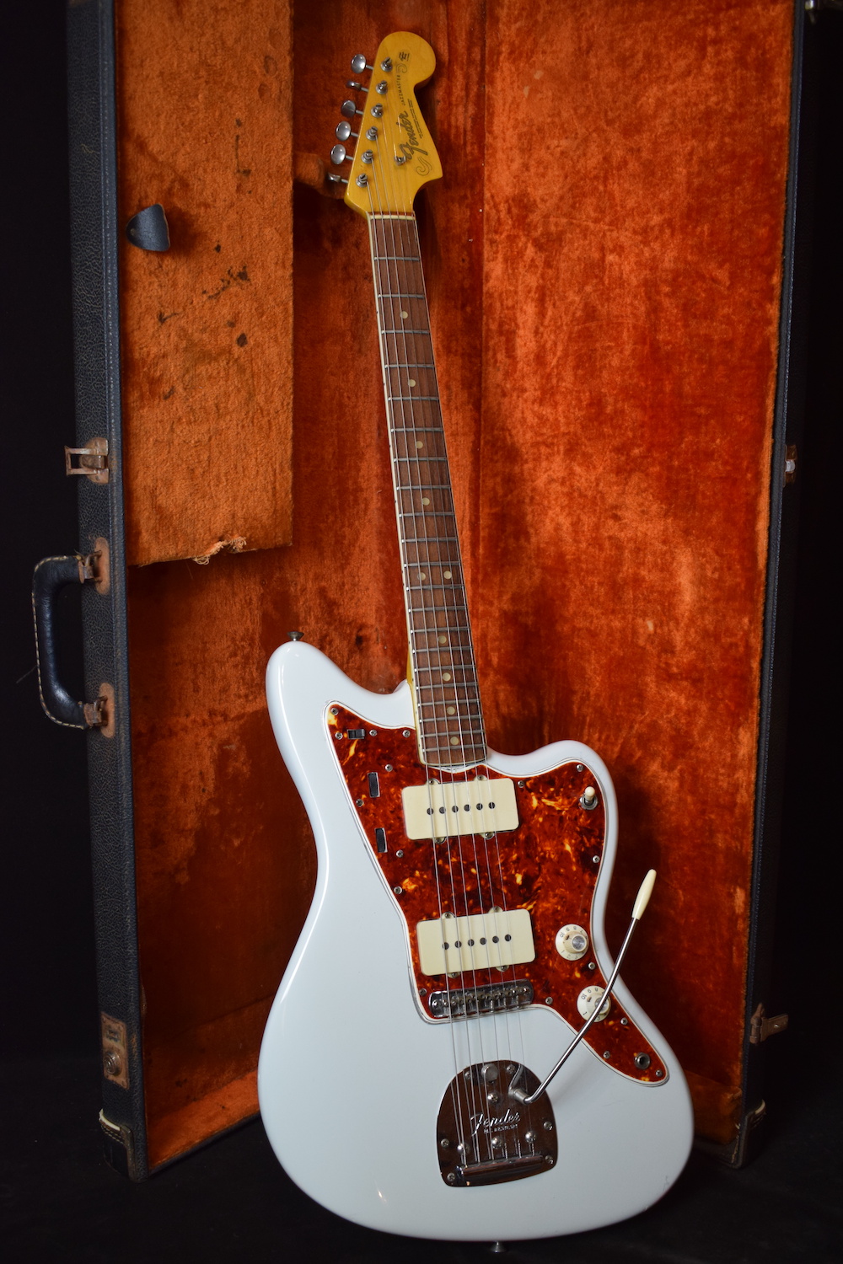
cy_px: 632
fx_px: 1317
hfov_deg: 35.5
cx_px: 422
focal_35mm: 38
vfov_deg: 51.3
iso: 1000
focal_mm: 25
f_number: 4
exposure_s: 1/60
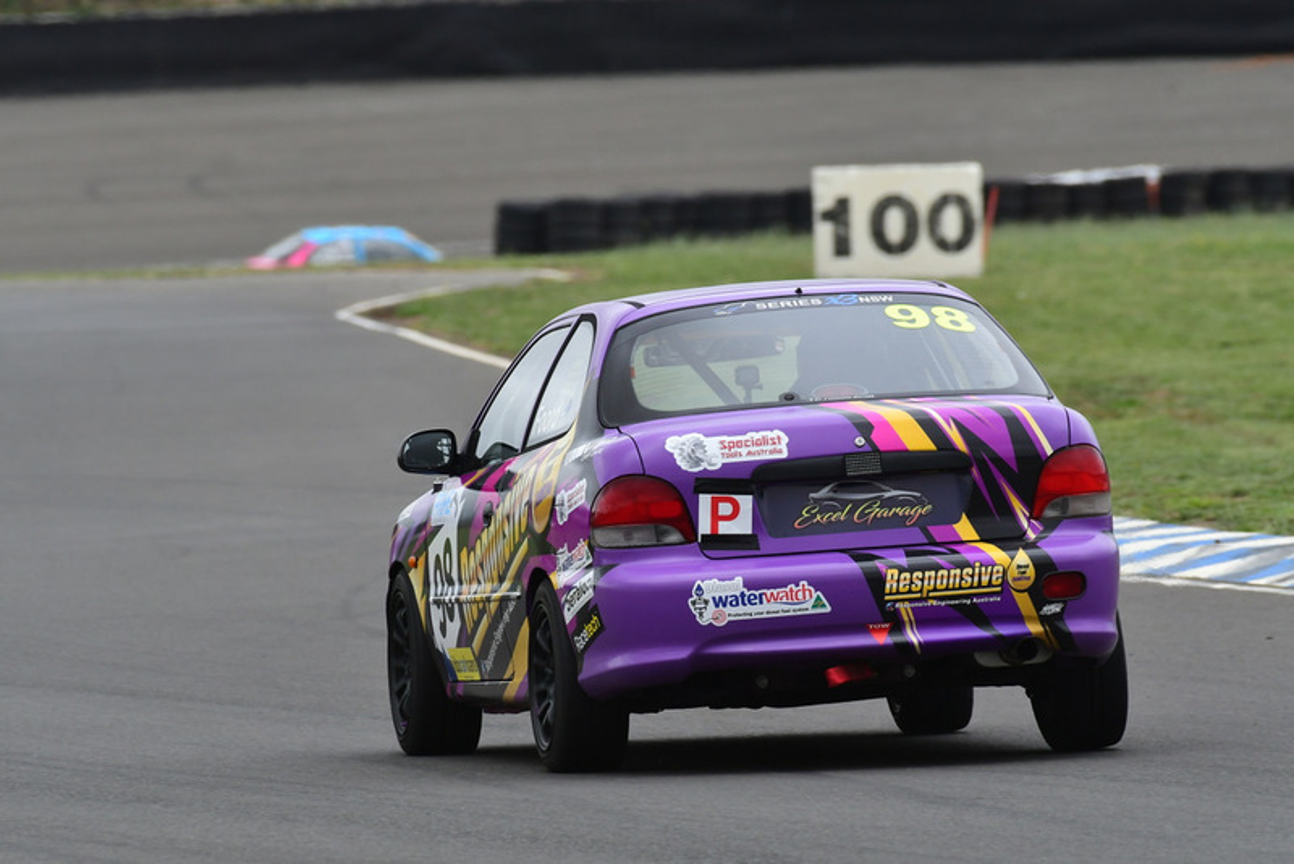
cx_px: 647
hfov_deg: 2.7
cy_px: 432
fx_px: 26967
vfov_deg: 1.8
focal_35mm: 750
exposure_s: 1/640
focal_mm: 500
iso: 640
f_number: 10
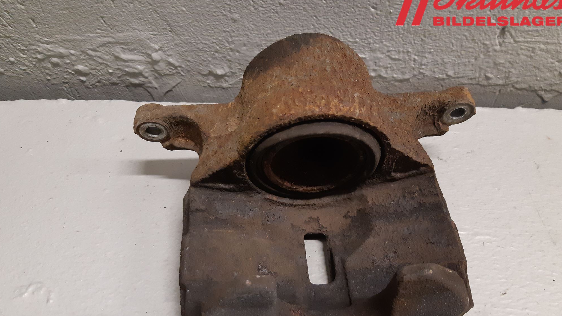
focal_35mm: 29
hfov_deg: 66.1
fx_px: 432
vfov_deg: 40.0
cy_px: 194
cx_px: 280
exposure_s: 1/50
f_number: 1.7
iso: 250
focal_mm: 3.93
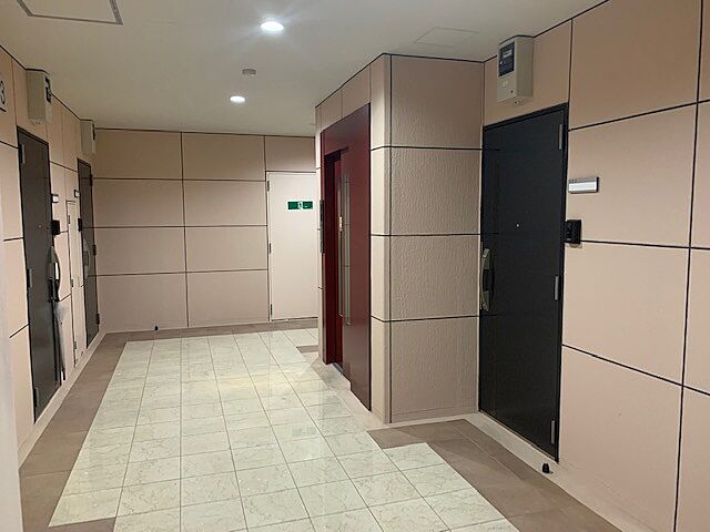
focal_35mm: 26
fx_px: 533
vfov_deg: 53.1
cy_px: 266
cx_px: 355
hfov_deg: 67.3
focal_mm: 4.25
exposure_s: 1/60
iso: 320
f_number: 1.8
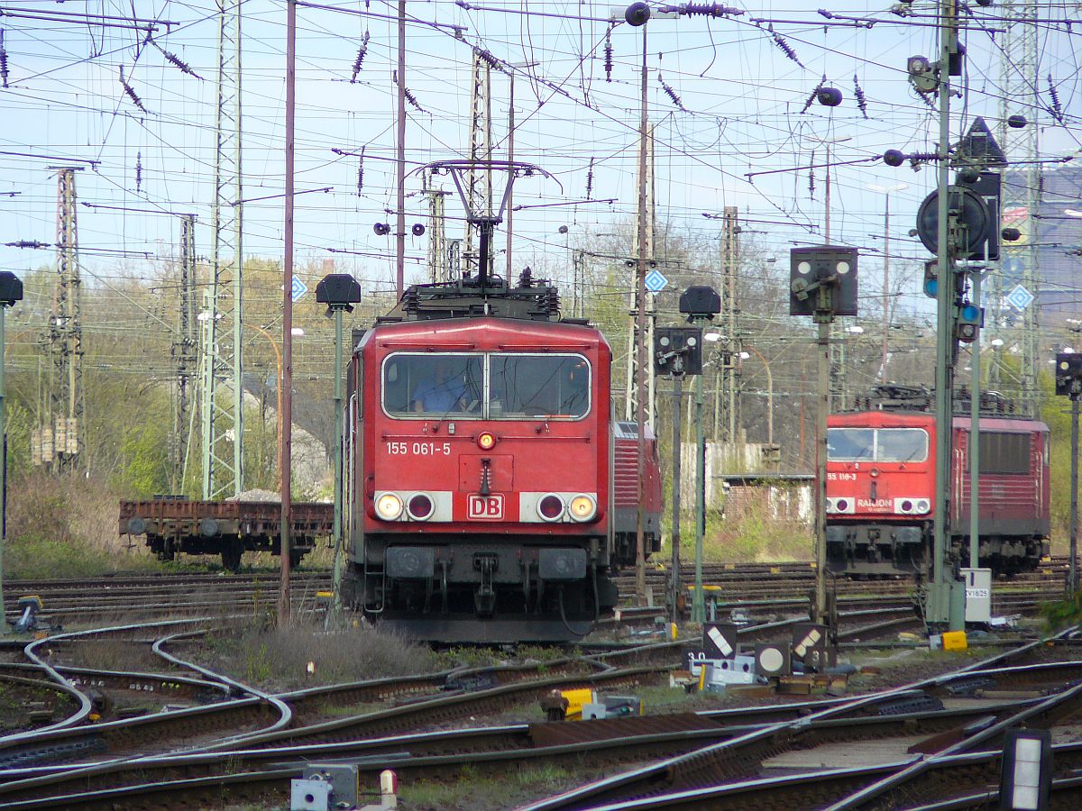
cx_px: 541
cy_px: 406
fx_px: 13503
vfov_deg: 3.4
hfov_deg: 4.6
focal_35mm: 432
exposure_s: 1/500
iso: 100
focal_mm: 72
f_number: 3.6
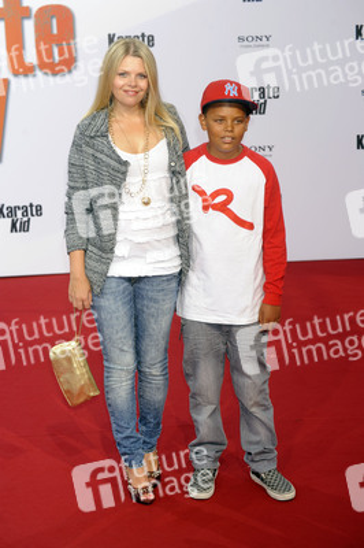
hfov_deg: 19.4
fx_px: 1063
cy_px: 274
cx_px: 182
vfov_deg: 28.9
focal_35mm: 70
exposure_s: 1/250
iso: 640
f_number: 6.3
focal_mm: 70
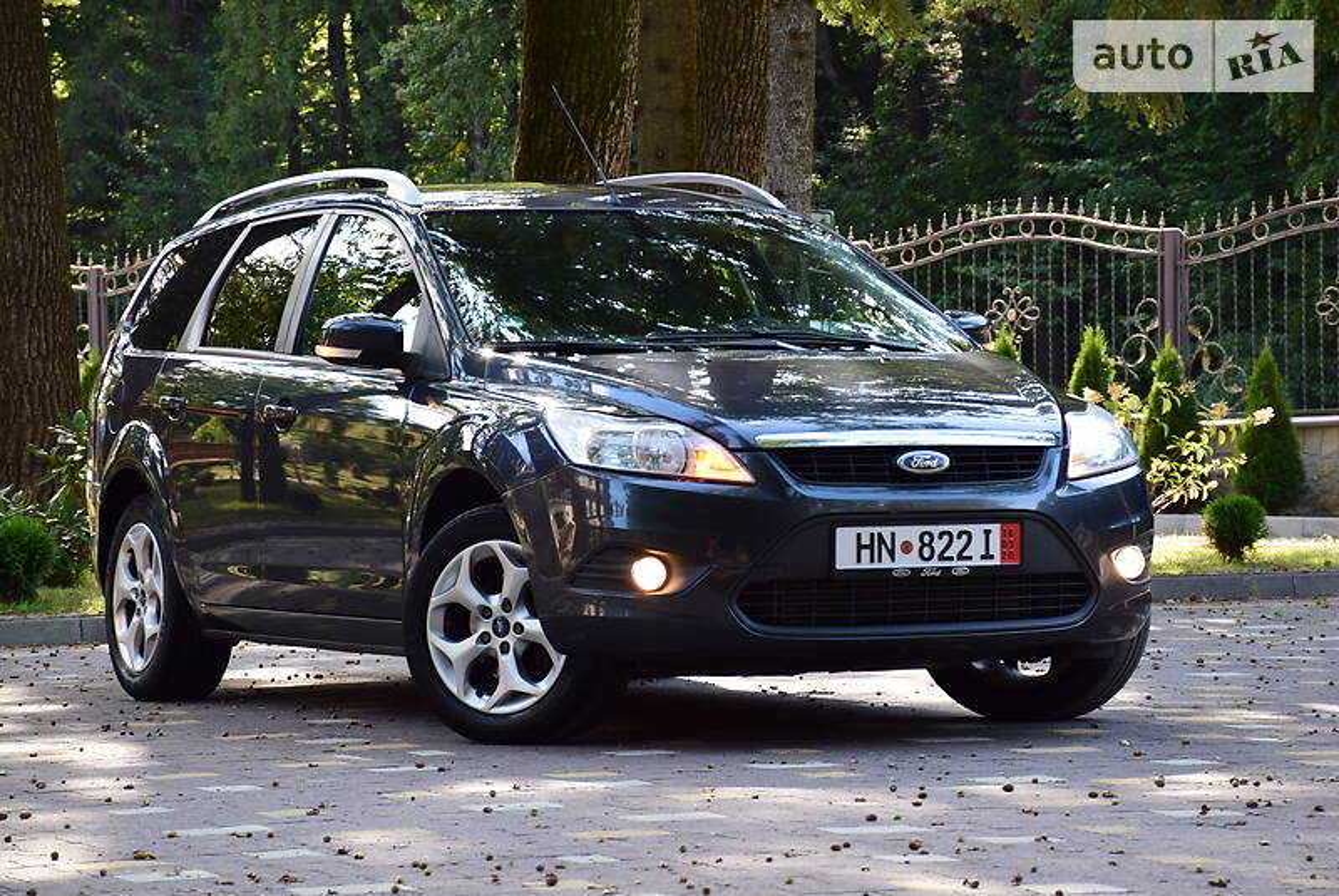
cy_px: 448
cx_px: 670
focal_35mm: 142
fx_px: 5305
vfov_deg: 9.6
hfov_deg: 14.4
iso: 400
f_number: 8
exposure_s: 1/80
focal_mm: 95
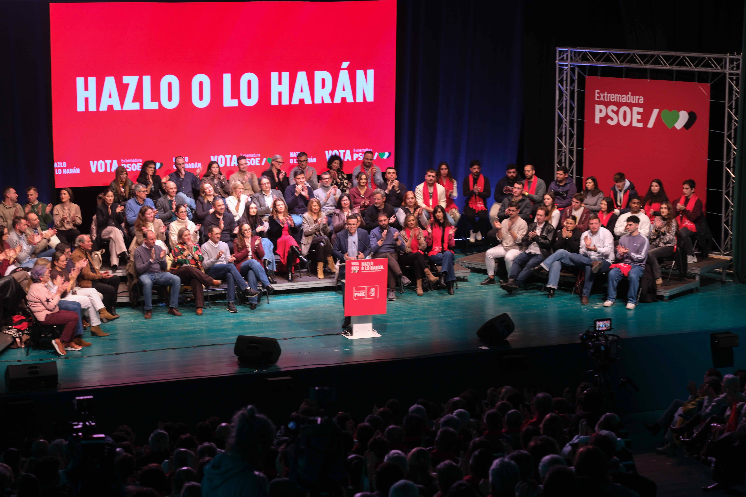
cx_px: 373
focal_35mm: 83
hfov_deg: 24.5
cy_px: 248
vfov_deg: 16.5
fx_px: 1720
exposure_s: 1/80
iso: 500
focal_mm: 55
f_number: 3.5
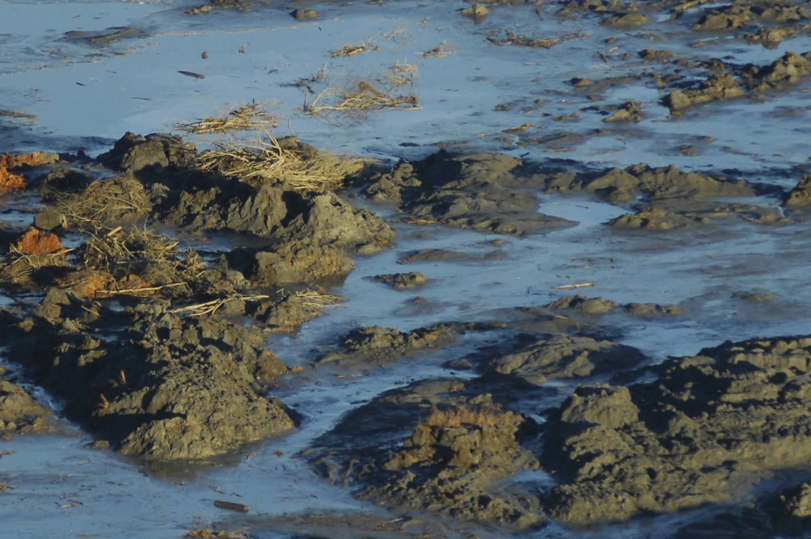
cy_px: 267
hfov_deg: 2.3
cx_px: 359
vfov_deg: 1.5
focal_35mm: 897
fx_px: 20186
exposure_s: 1/1500
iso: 200
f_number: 2.8
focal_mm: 200
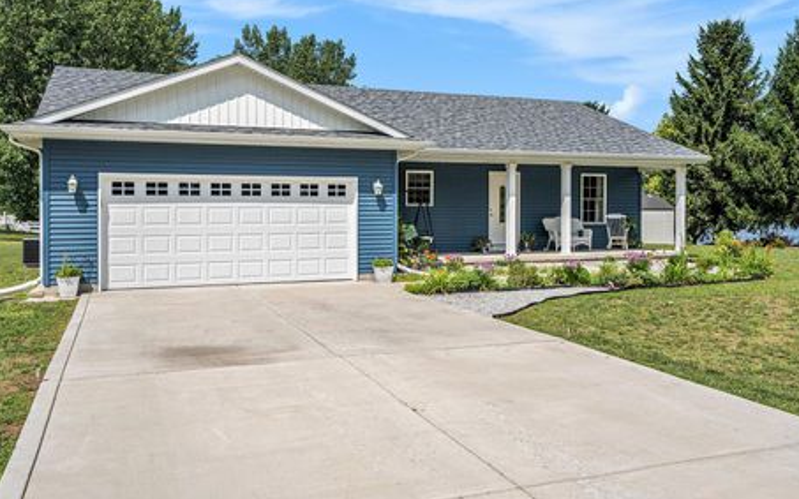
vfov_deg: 46.0
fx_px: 588
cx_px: 383
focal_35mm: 27
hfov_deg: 68.4
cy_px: 229
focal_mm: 24
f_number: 8
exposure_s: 1/1250
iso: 320
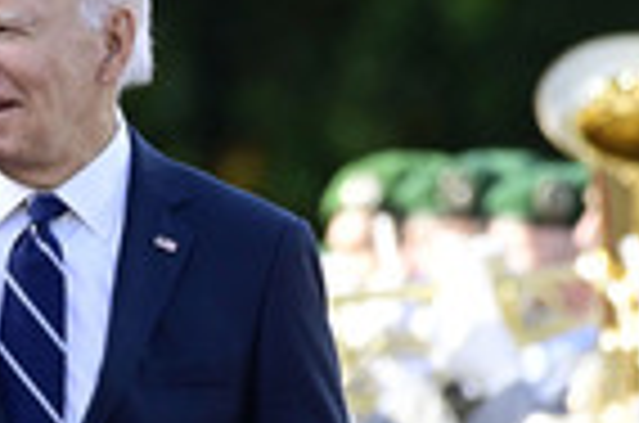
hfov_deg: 1.3
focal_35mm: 1590
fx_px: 28159
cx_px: -137
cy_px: 477
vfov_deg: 0.9
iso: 2000
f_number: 8
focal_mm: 500
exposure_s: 1/800
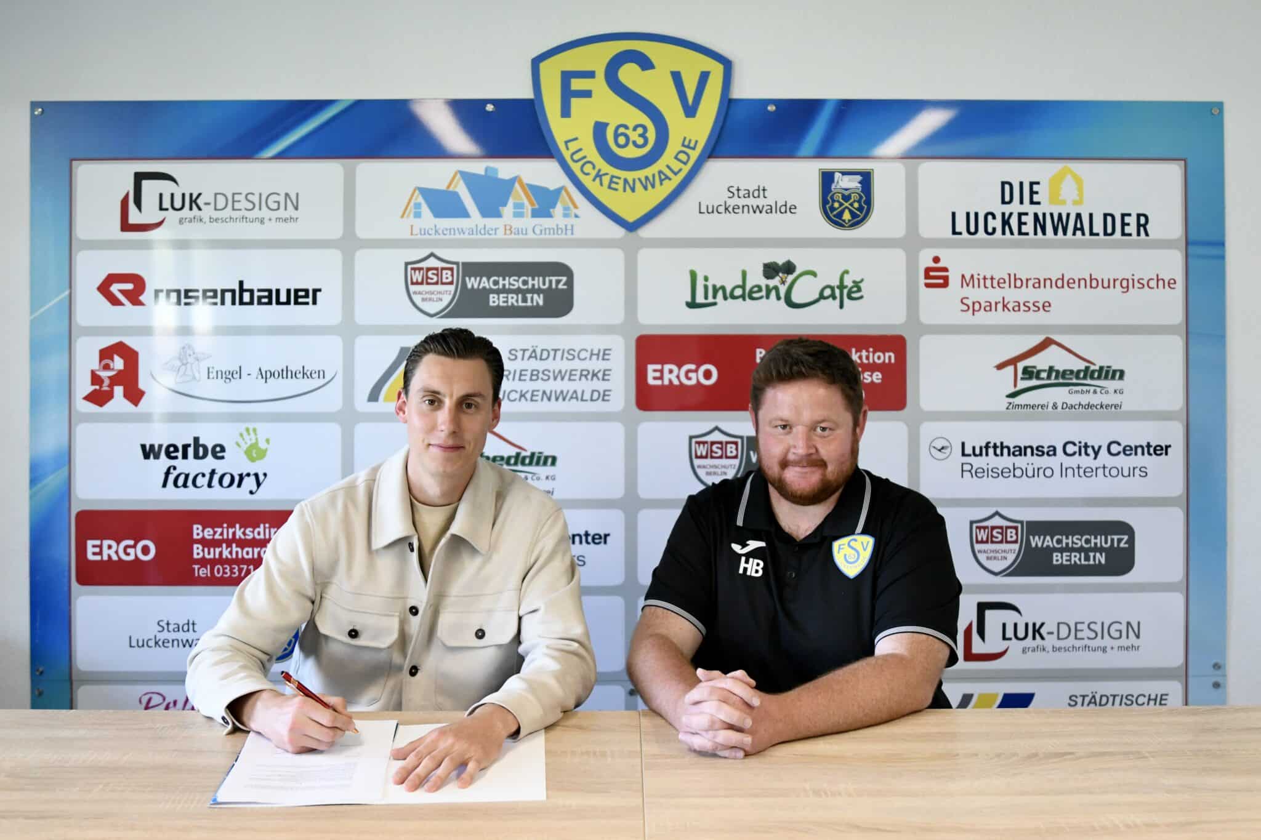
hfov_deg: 63.7
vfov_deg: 45.0
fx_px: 1016
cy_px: 420
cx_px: 630
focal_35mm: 29
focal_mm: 29
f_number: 2.8
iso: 3200
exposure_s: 1/640
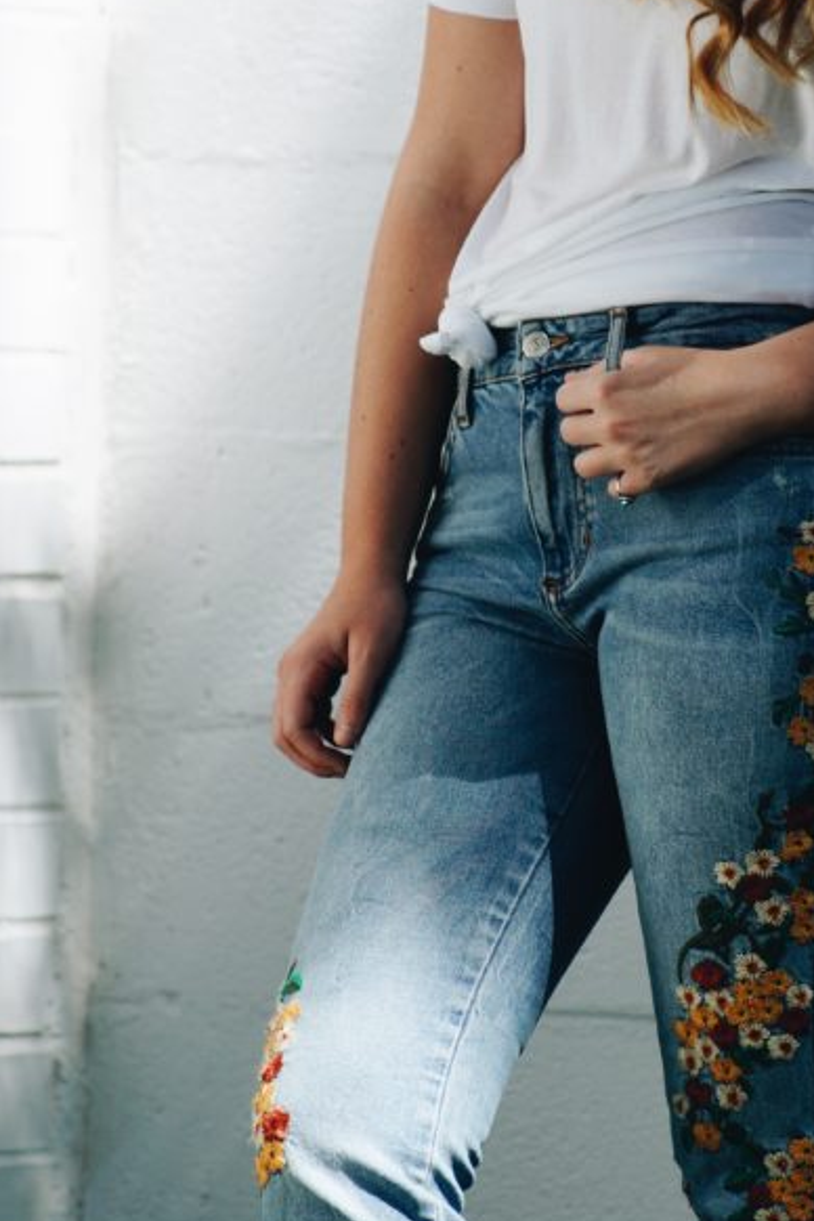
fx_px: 14312
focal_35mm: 422
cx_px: 596
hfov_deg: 3.3
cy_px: 342
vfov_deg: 4.9
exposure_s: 1/250
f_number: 5.6
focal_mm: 160
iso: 160
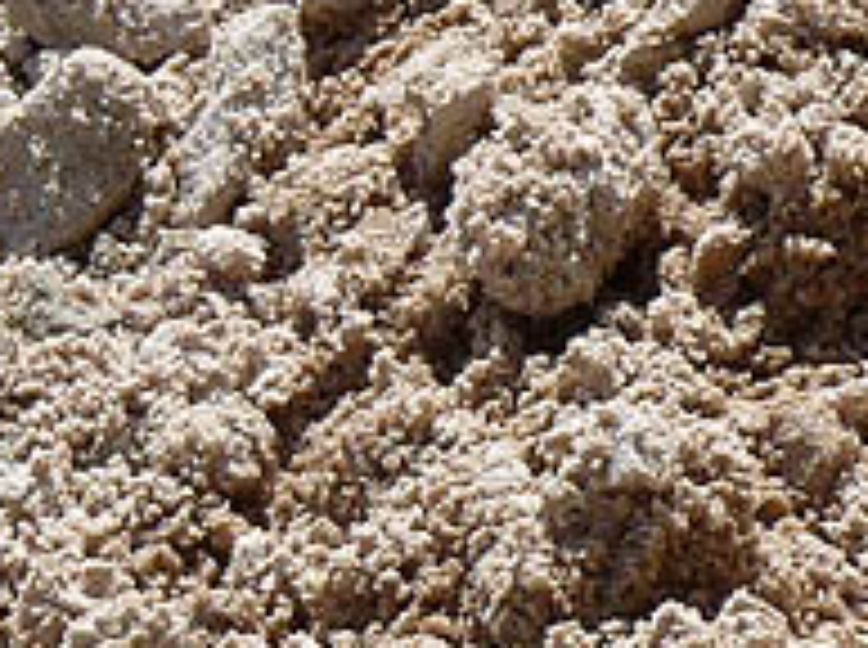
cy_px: 603
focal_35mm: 1286
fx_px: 32187
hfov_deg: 1.5
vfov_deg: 1.2
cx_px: -418
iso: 100
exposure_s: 1/500
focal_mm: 38.8
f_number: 5.6
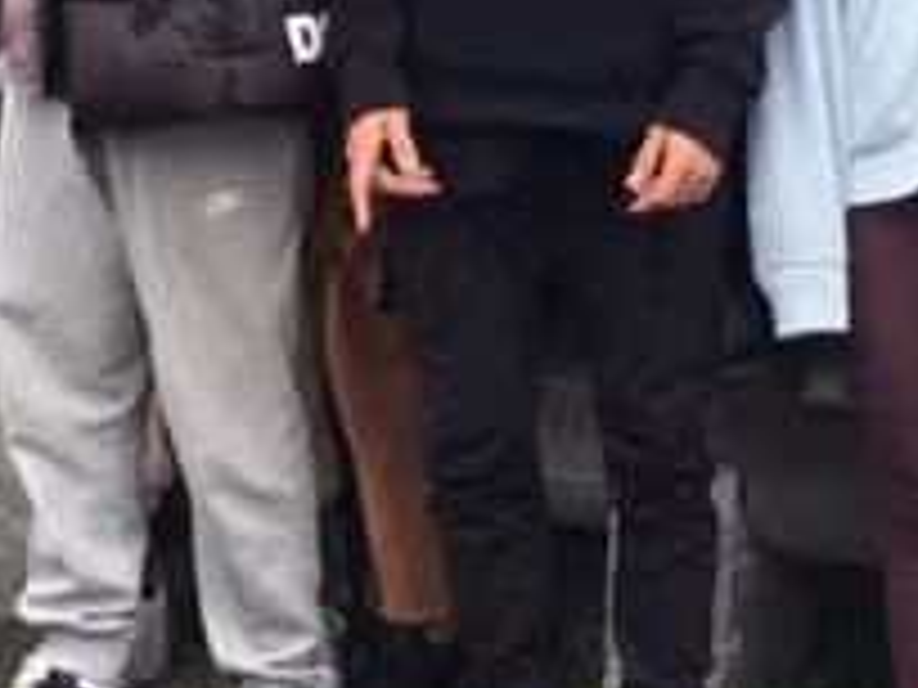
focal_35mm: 182
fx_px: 4827
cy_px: 31
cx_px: 171
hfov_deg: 10.8
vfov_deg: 8.1
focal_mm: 4.15
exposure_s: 1/100
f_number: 2.2
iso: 32
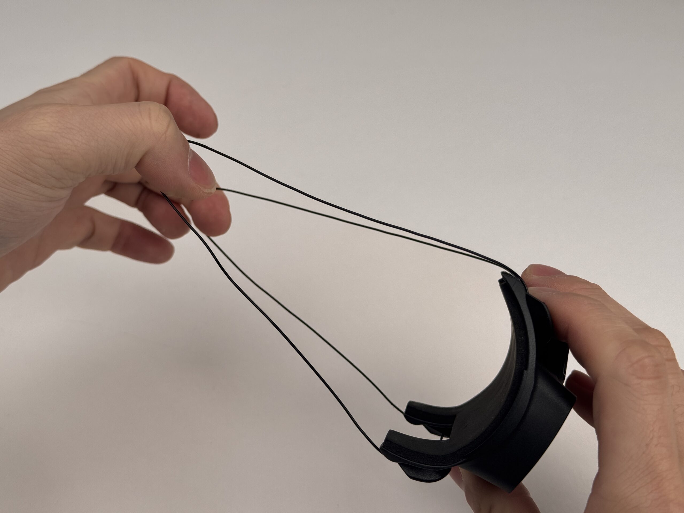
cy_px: 256
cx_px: 342
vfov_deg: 30.3
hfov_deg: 39.7
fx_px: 948
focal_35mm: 48
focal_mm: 6.76
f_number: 1.78
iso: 64
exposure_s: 1/1681
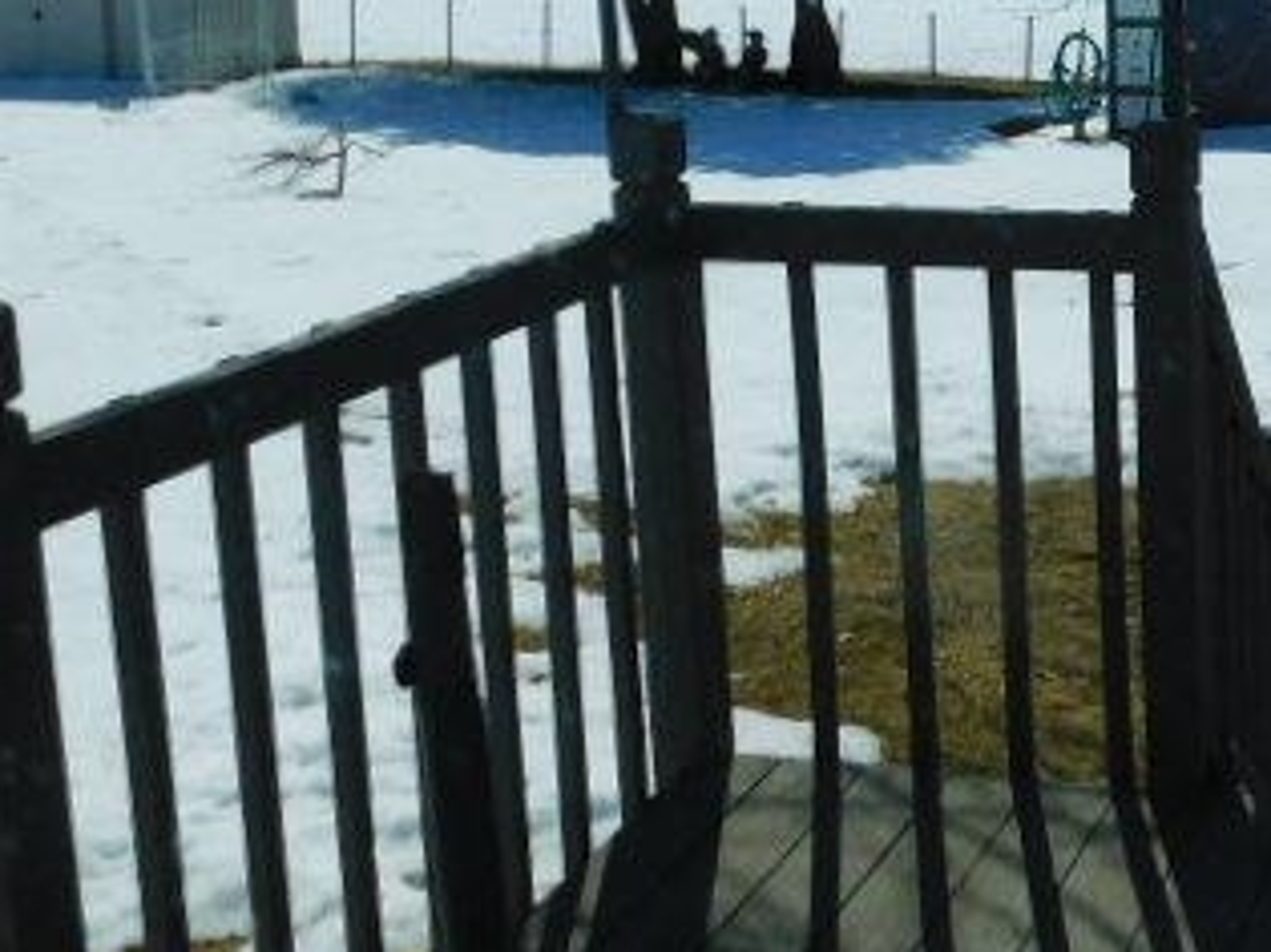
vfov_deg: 23.6
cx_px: 1223
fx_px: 2239
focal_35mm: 61
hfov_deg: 29.9
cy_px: 153
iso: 125
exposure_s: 1/1000
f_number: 6.4
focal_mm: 5.3
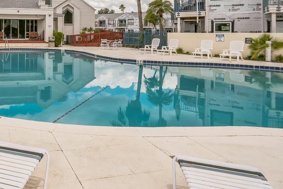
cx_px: 40
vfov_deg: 43.5
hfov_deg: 58.1
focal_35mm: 28
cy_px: 29
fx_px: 220
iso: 160
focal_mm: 10
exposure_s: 1/1250
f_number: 8
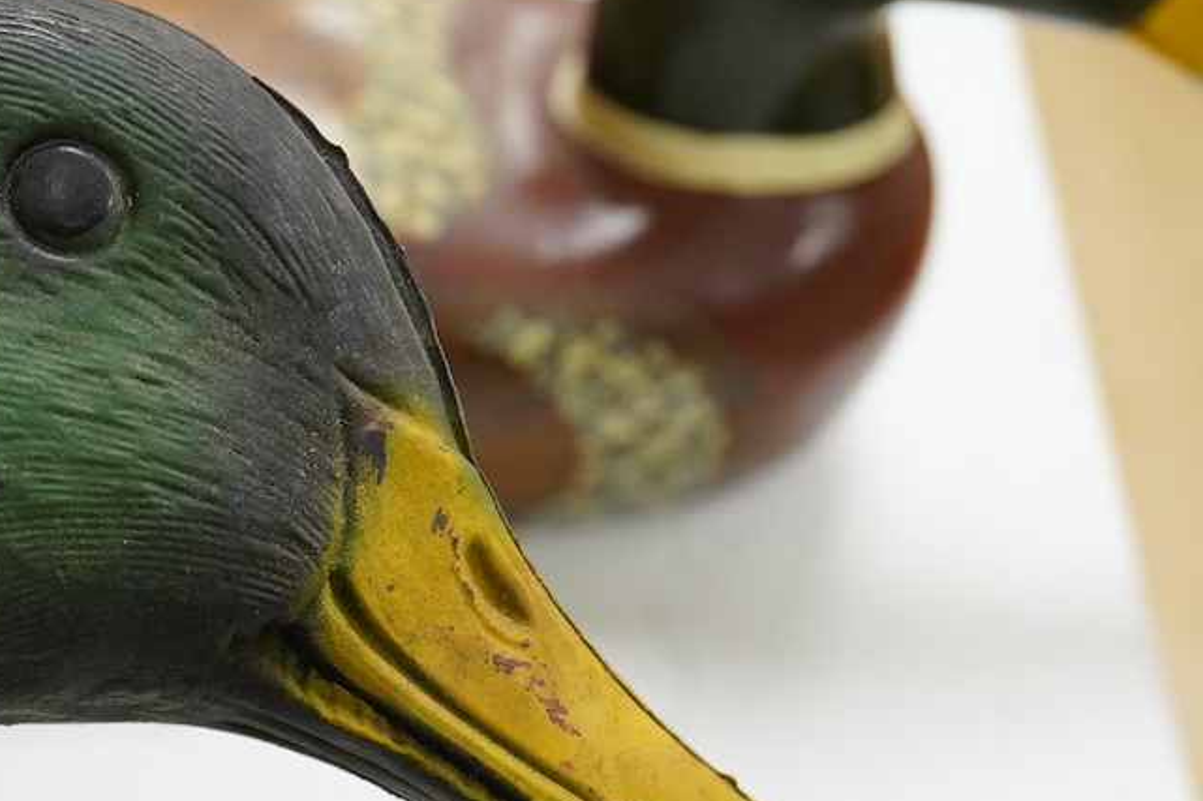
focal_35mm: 79
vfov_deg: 17.2
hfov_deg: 25.2
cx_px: 219
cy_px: 497
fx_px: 2639
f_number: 8
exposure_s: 1/160
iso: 2500
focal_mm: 30
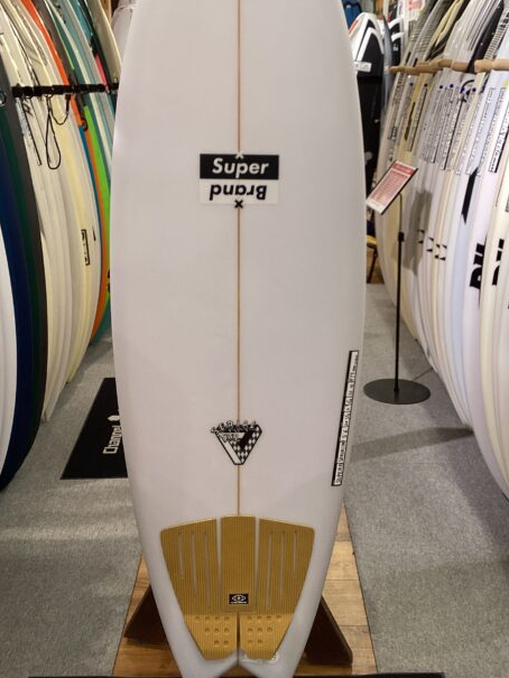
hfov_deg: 35.1
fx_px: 804
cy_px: 264
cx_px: 246
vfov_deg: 45.5
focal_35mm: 41
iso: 50
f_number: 2.4
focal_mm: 3.3
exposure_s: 1/50
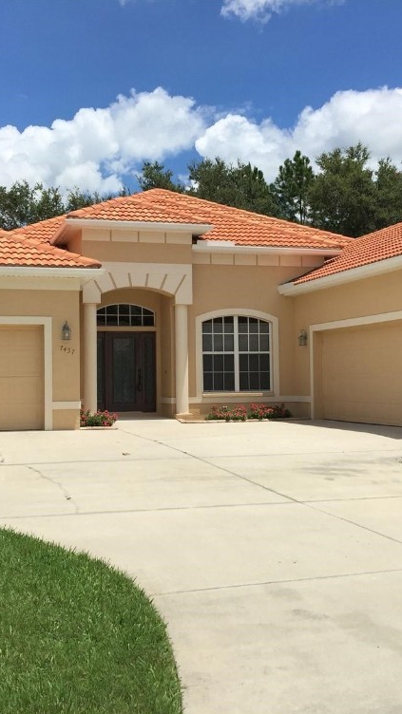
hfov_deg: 27.7
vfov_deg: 47.4
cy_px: 364
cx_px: 176
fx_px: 815
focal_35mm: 43
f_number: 2.2
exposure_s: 1/3300
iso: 32
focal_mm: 4.15
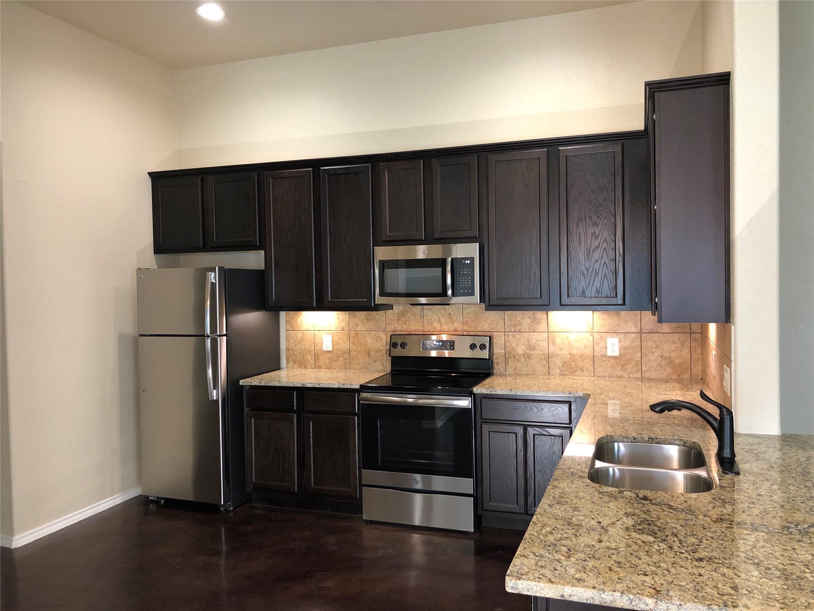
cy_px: 306
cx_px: 407
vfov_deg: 49.7
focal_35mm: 28
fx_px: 658
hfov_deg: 63.4
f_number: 1.8
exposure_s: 1/15
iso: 64
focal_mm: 3.99
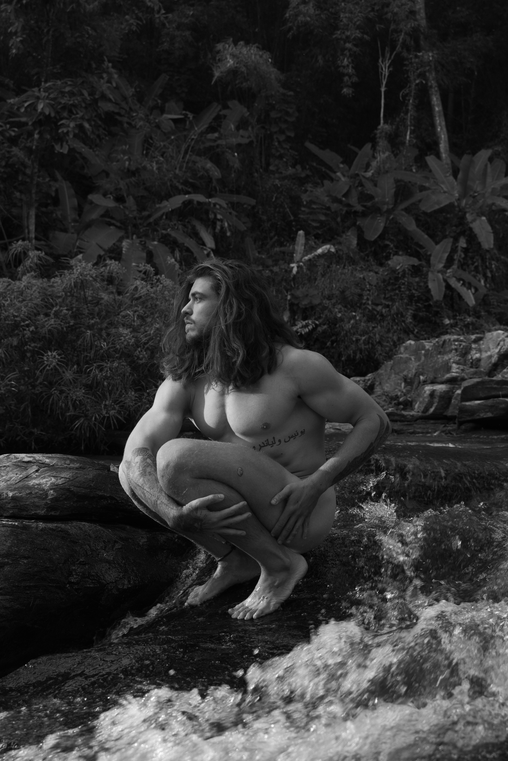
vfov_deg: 53.1
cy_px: 380
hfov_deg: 36.9
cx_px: 254
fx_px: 762
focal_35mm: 36
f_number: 3.5
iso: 100
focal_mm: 24
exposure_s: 1/200
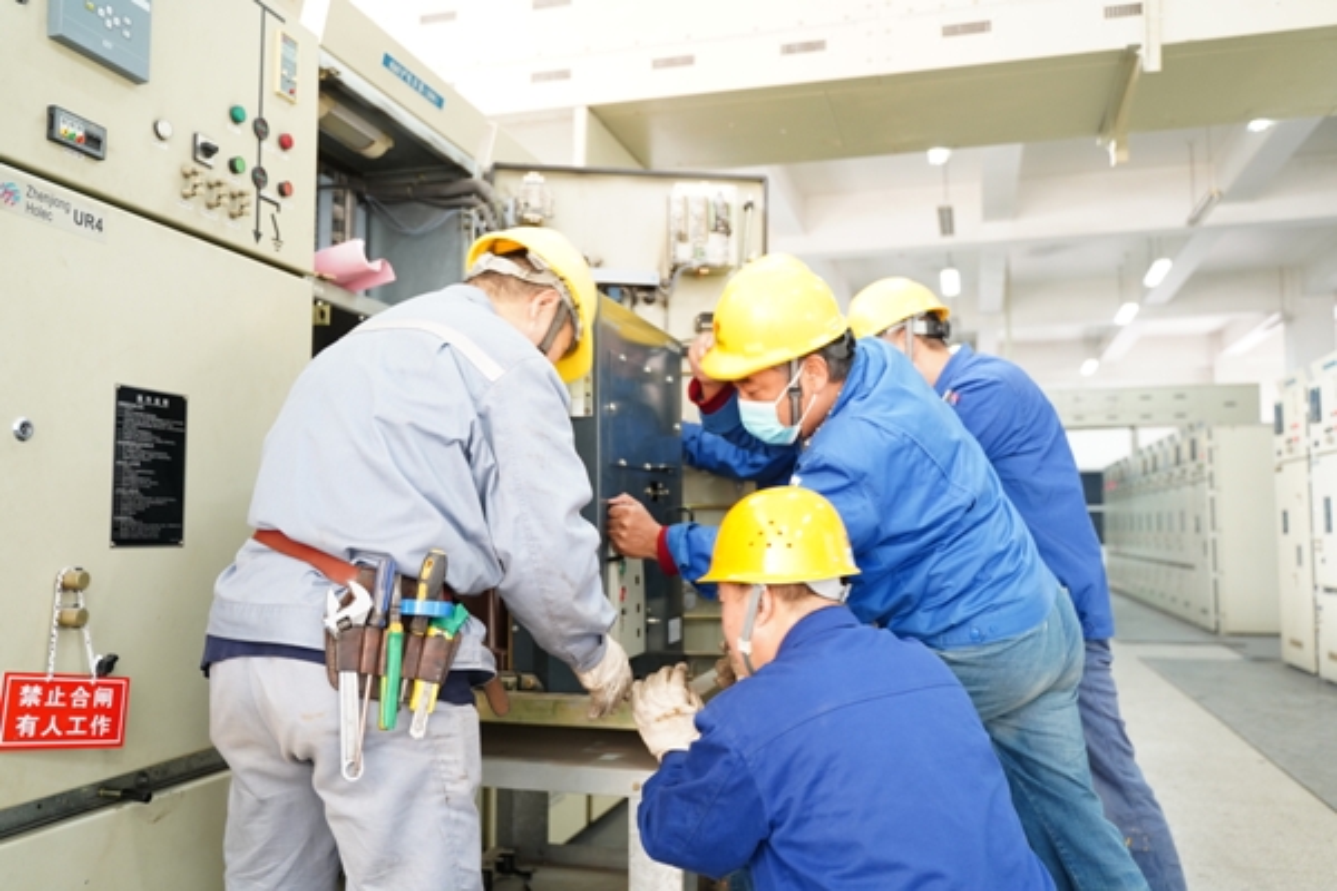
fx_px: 1114
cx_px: 668
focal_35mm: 30
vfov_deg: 43.6
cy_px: 446
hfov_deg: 61.9
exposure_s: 1/30
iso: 1600
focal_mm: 30
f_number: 2.8
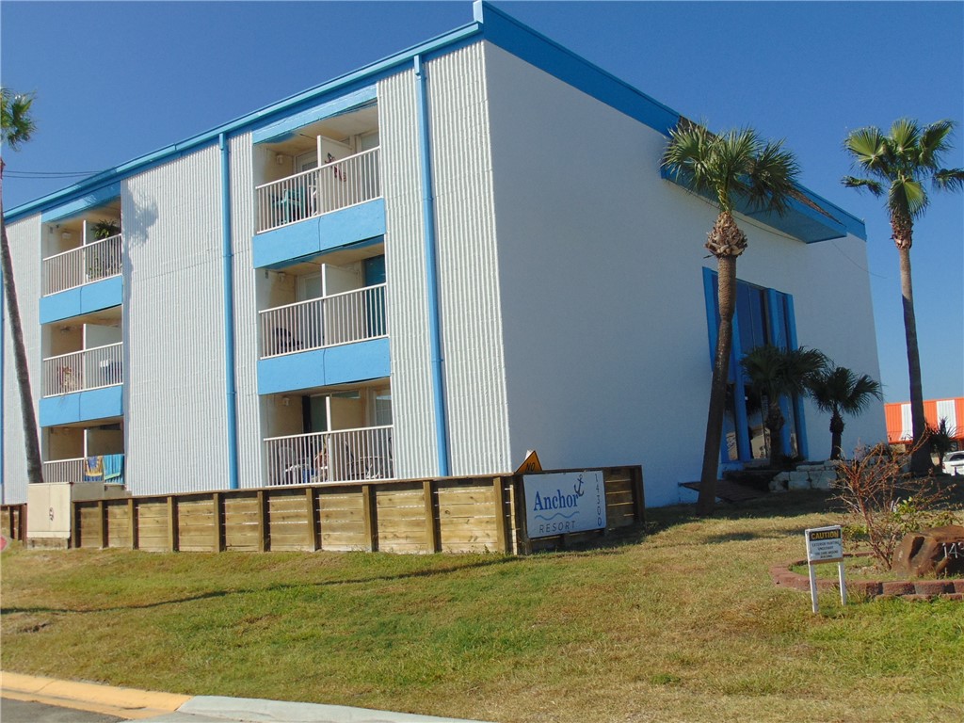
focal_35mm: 35
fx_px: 975
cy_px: 362
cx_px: 482
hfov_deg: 52.6
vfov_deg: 40.7
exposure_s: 1/320
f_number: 8.3
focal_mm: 6.3
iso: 80
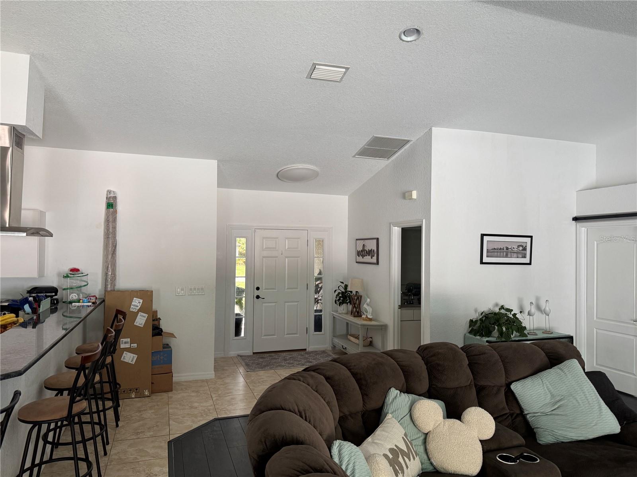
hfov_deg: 71.6
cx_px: 318
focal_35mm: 24
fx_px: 442
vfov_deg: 56.8
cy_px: 238
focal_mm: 6.76
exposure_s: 1/77
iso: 200
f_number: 1.78
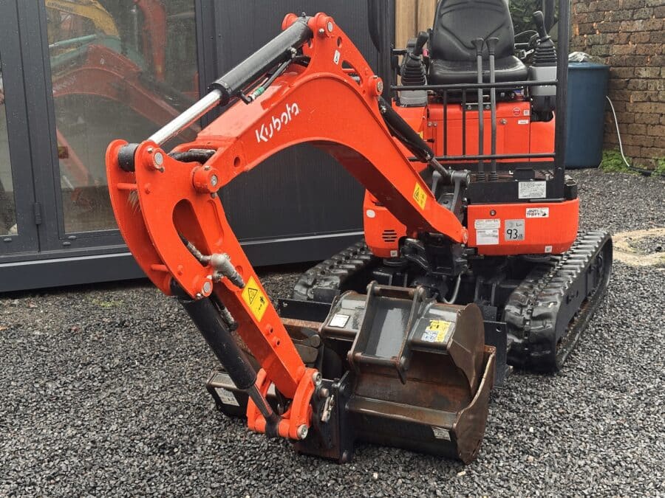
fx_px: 922
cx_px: 332
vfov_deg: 30.3
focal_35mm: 48
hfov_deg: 39.7
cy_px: 249
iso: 80
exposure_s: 1/70
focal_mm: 6.86
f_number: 1.78
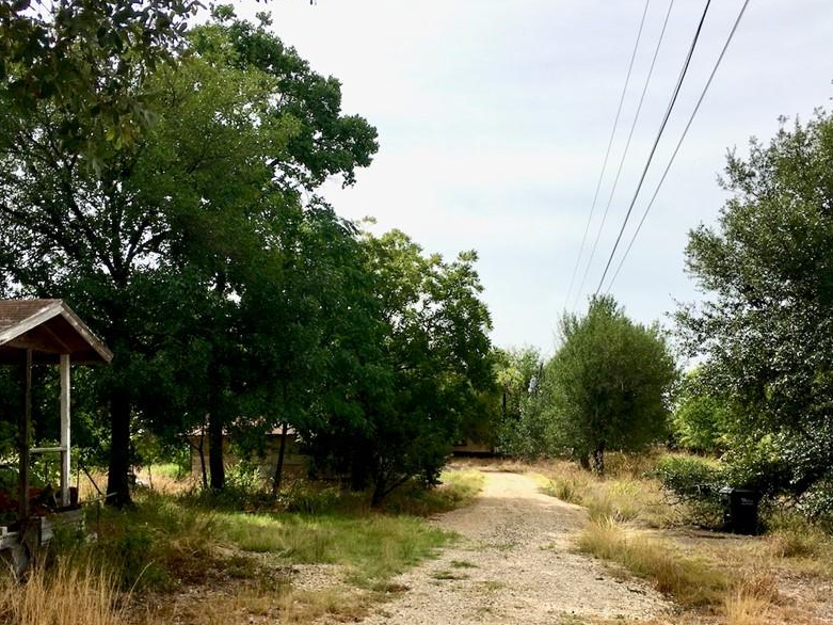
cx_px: 386
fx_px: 915
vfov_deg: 37.6
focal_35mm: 38
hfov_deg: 48.9
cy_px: 369
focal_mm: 4.15
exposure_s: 1/2262
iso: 25
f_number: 2.2
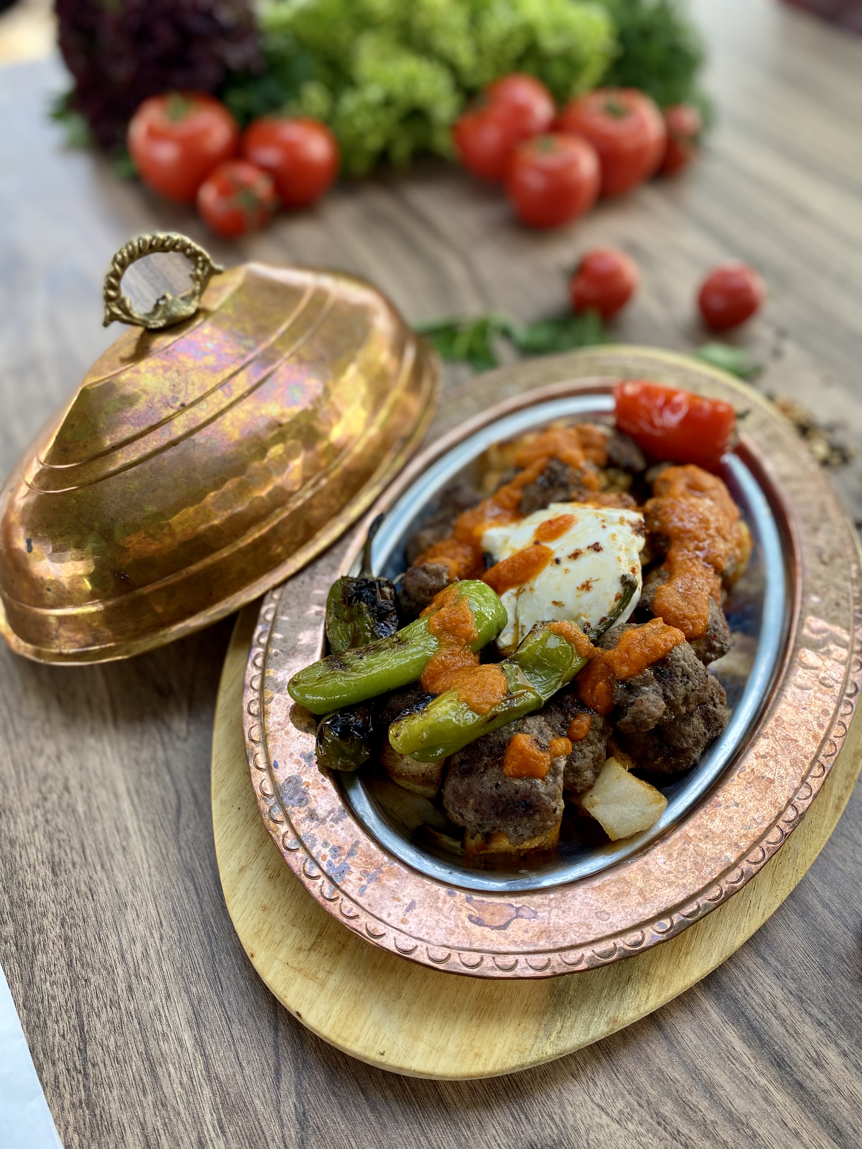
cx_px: 431
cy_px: 574
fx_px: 863
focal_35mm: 26
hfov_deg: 53.1
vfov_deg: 67.3
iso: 32
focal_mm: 4.25
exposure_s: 1/122
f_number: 1.8
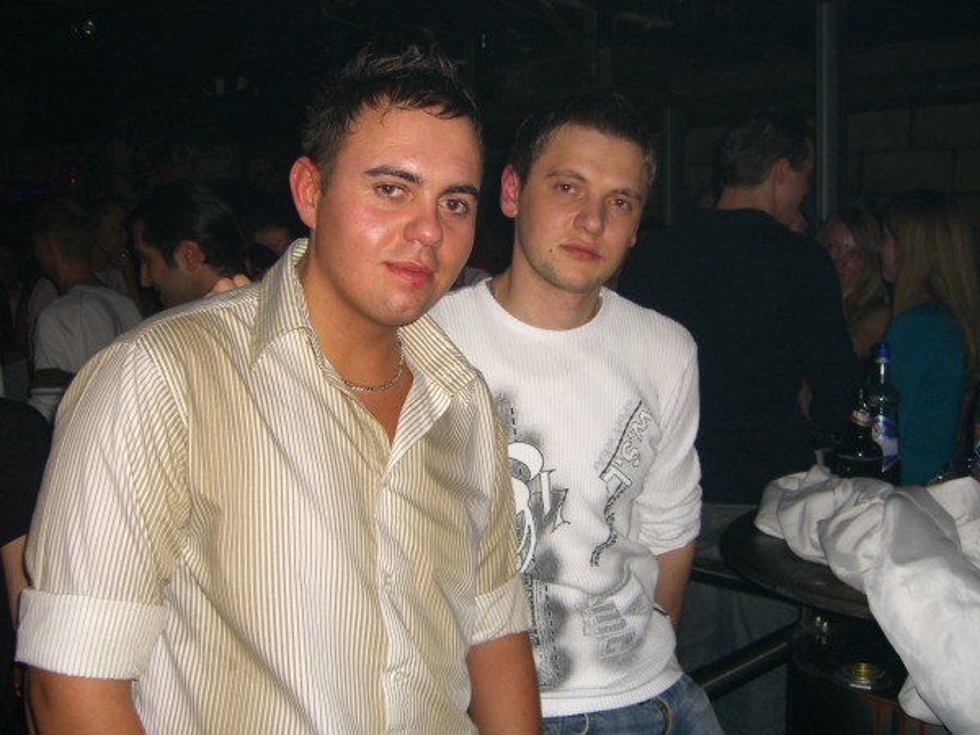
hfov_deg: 49.0
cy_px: 368
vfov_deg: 37.7
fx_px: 1076
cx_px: 490
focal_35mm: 38
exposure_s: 1/60
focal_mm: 7.9
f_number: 2.8
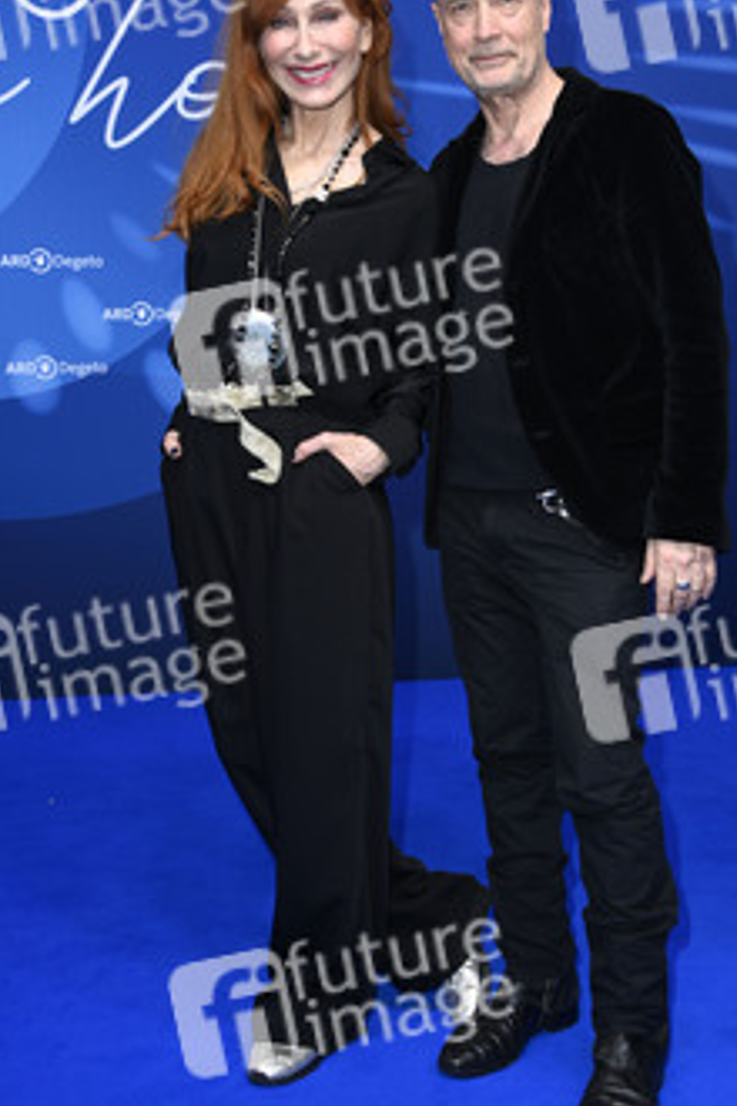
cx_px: 439
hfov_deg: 29.2
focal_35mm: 46
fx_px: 1412
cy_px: 496
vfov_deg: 42.7
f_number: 5.6
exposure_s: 1/250
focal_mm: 38
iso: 1250
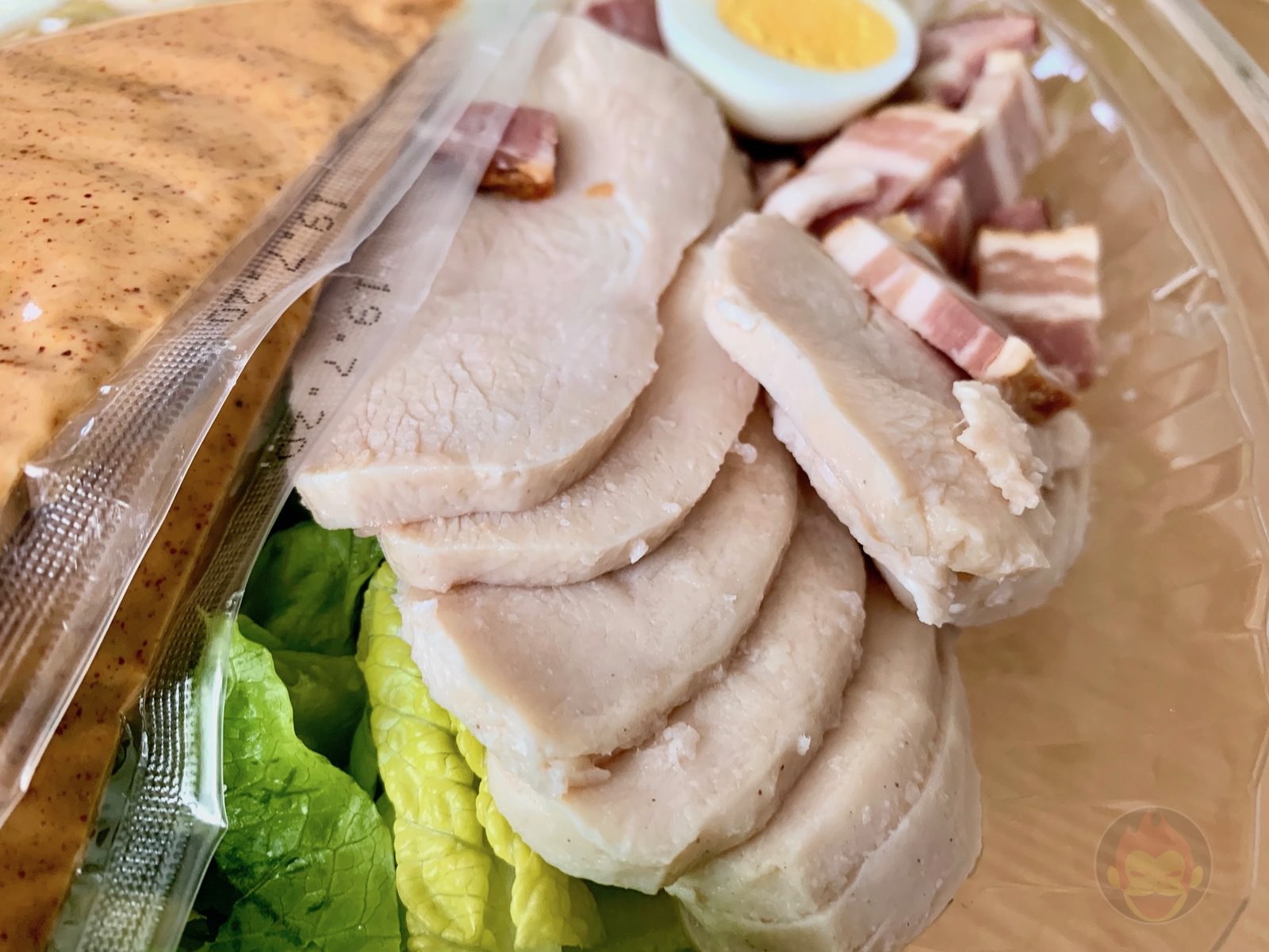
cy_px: 476
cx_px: 634
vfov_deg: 53.1
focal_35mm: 26
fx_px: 953
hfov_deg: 67.3
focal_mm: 4.25
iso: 100
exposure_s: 1/62
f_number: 1.8
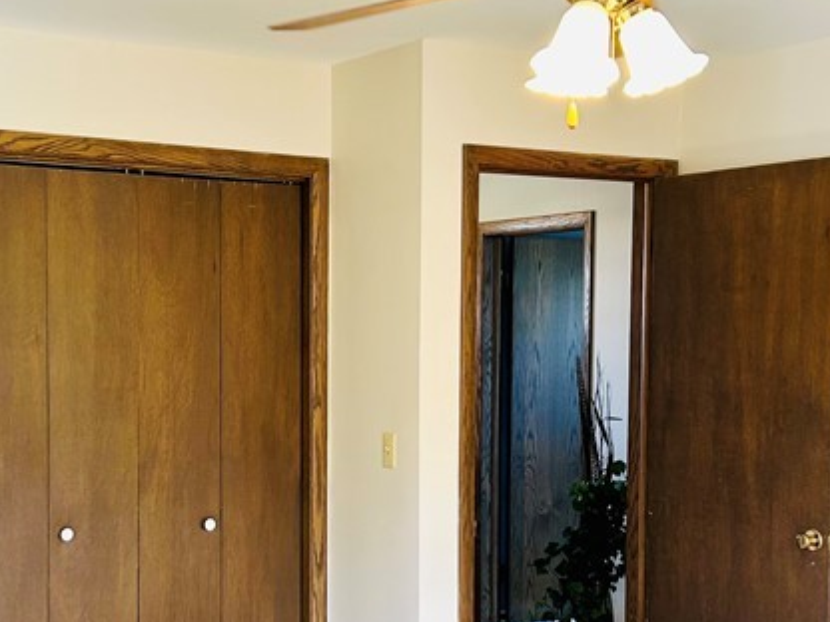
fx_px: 1535
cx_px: 303
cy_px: 441
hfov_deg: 30.1
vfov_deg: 22.8
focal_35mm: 64
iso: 80
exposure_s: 1/60
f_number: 1.5
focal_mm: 5.7
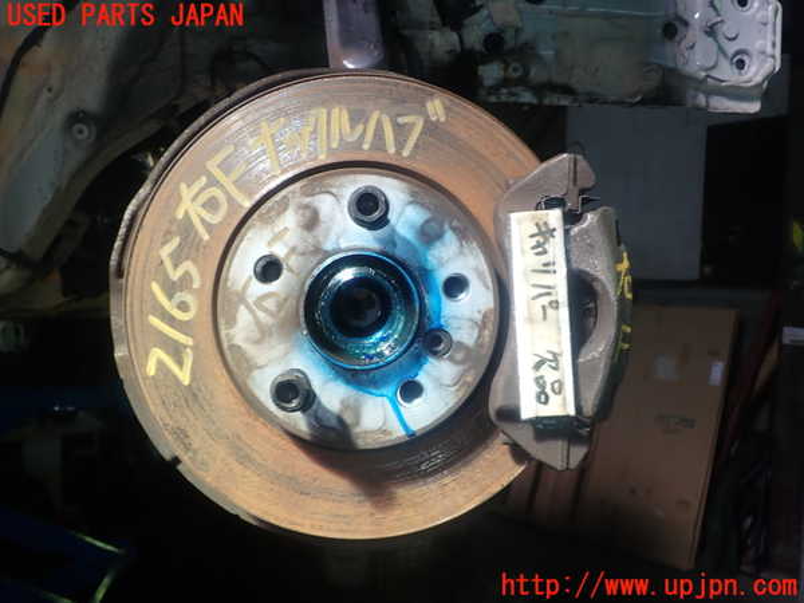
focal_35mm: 30
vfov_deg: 46.8
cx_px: 402
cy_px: 302
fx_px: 697
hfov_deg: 60.0
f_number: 6.3
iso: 100
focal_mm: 5.4
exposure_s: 1/30
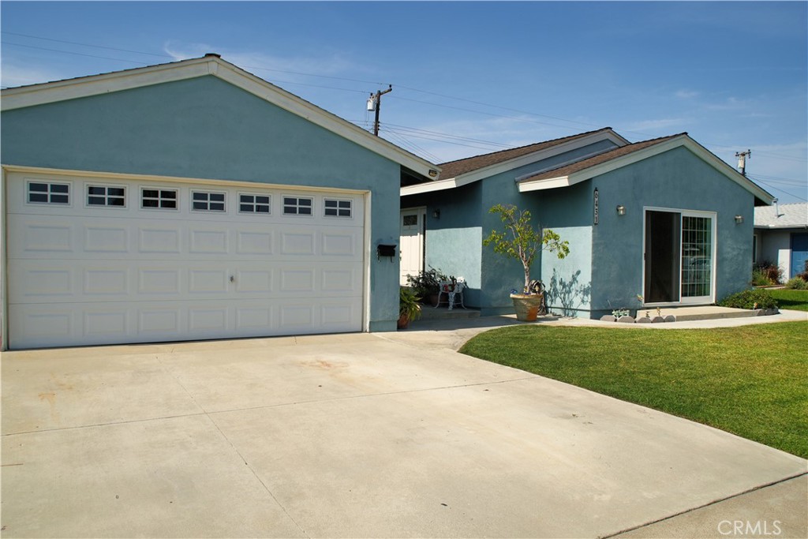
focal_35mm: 24
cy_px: 270
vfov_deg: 53.1
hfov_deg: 73.7
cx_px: 404
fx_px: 539
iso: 200
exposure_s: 1/640
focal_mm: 24
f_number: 8
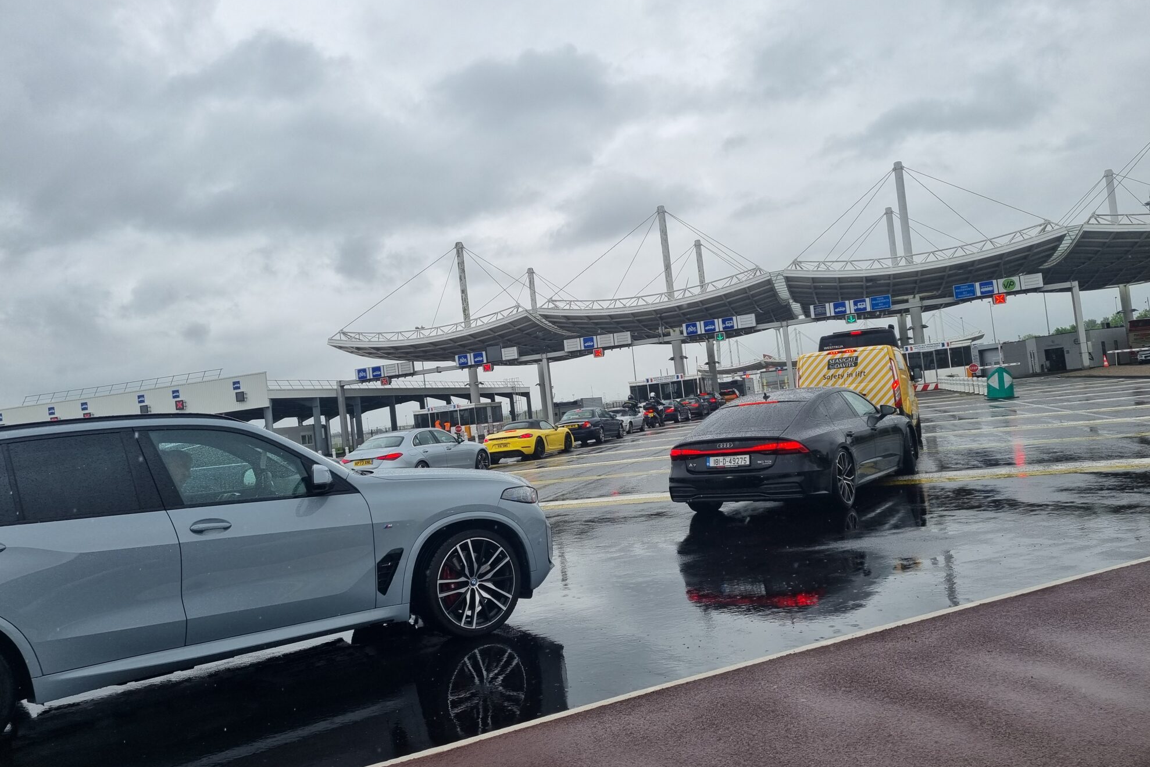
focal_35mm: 28
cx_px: 567
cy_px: 373
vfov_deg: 46.4
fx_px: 894
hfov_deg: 65.5
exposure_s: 1/2248
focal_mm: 5.4
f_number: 1.8
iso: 50
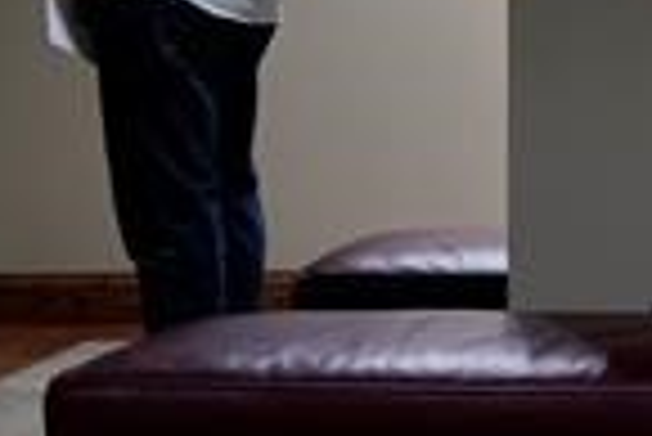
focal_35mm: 157
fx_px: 2846
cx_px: 989
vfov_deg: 8.7
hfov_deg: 12.4
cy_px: -25
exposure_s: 1/250
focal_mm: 35
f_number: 4.5
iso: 3200
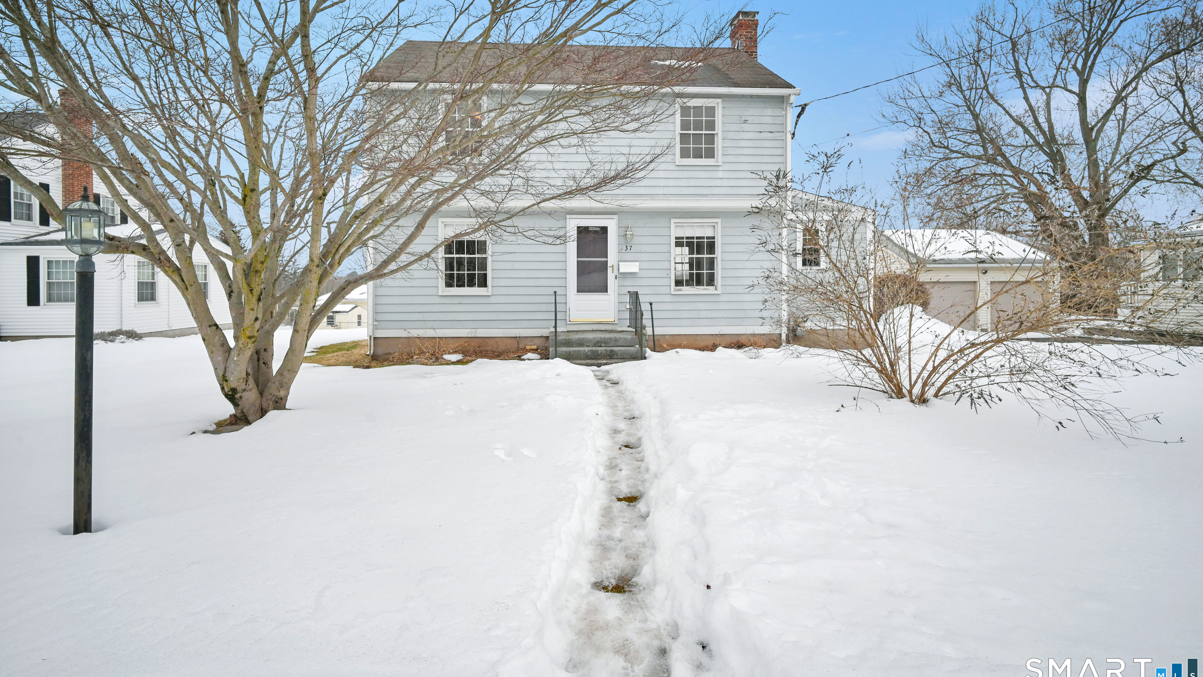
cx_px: 597
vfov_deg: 63.6
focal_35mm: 17
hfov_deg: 95.9
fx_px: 542
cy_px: 284
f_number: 8
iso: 400
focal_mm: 16
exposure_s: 1/1000
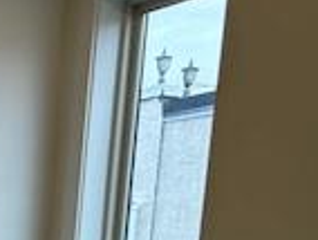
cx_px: -356
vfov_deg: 12.2
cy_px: 480
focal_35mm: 108
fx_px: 994
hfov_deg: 14.4
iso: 64
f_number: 1.78
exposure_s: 1/174
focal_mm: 6.86
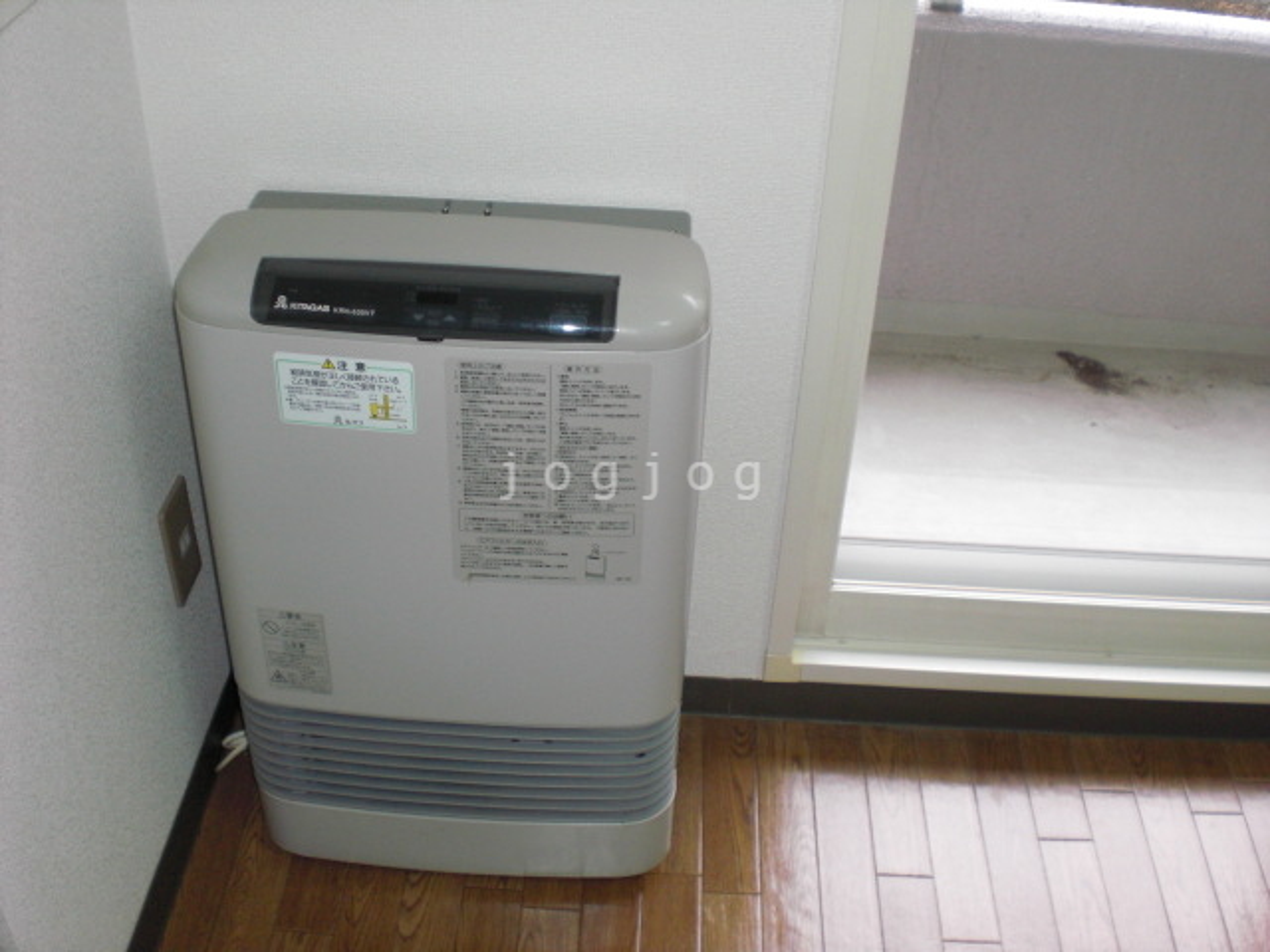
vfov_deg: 37.7
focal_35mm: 38
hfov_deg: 49.0
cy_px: 476
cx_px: 635
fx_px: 1394
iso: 200
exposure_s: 1/60
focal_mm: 6.3
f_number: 3.1
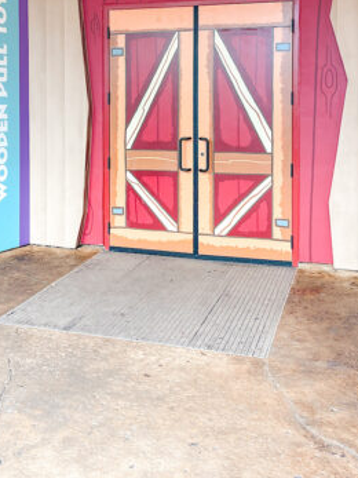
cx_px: 118
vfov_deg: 46.5
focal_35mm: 39
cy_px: 132
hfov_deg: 36.4
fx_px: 538
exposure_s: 1/120
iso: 100
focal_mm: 5.1
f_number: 1.6
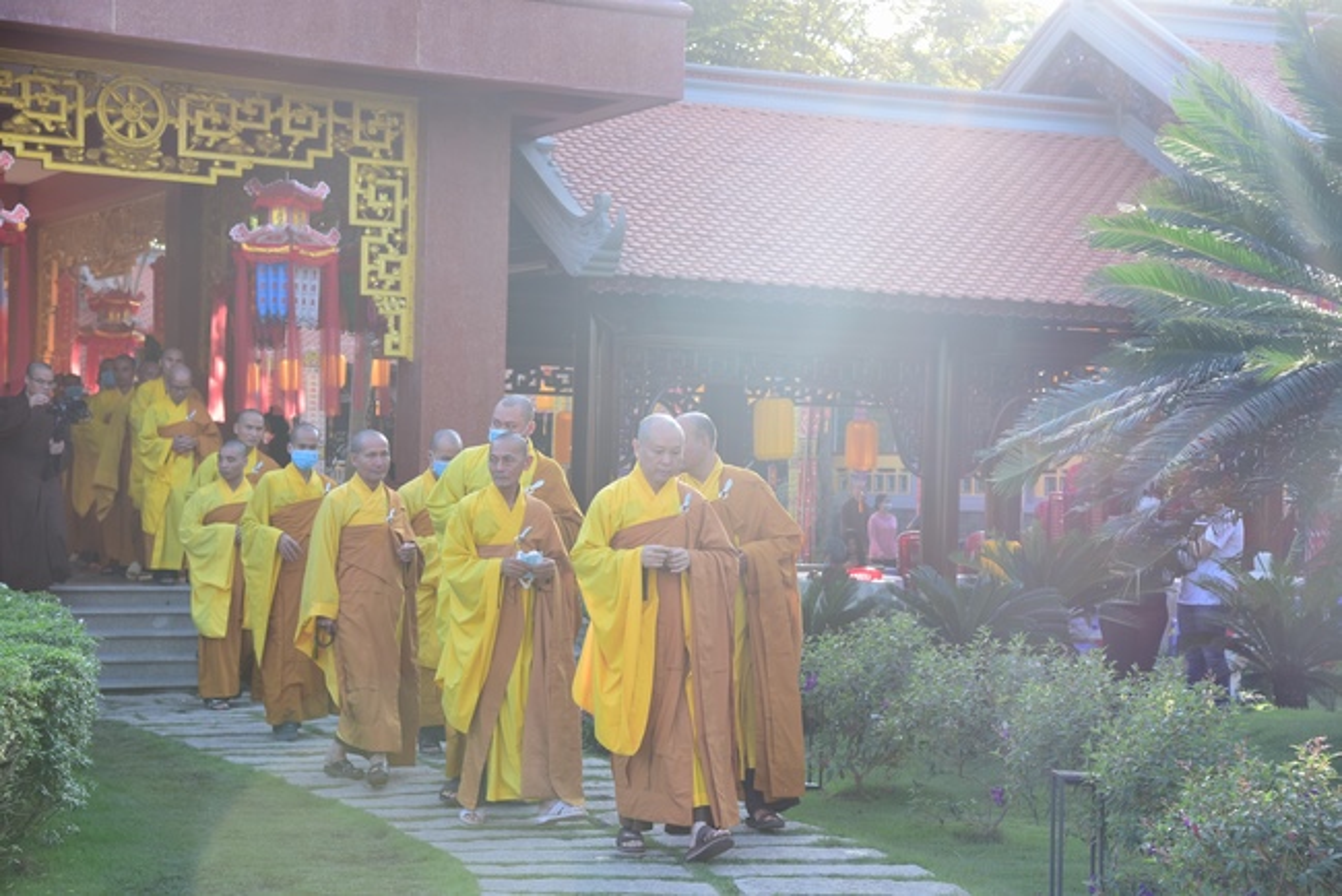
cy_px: 448
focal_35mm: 70
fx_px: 2610
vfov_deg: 19.5
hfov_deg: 28.8
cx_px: 671
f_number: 6.3
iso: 320
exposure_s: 1/160
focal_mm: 70
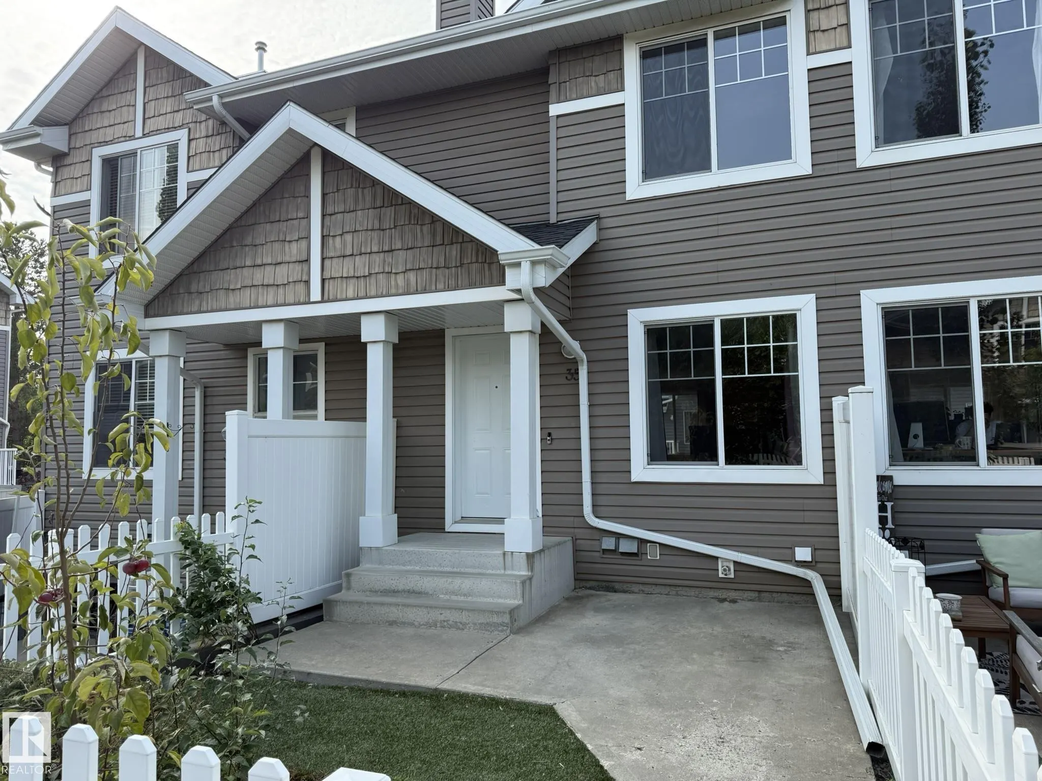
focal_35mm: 24
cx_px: 521
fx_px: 722
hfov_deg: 71.6
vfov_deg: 56.8
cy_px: 390
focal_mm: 6.76
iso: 80
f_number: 1.78
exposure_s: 1/1337
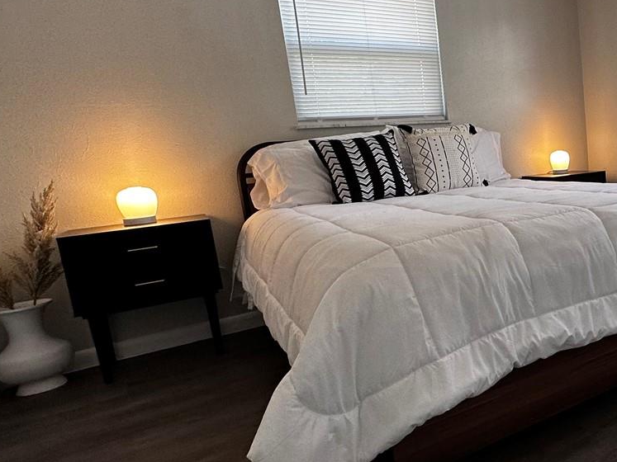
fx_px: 535
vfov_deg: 46.8
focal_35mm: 30
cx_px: 597
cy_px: 220
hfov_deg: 50.3
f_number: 2.2
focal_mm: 2.22
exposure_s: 1/120
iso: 80
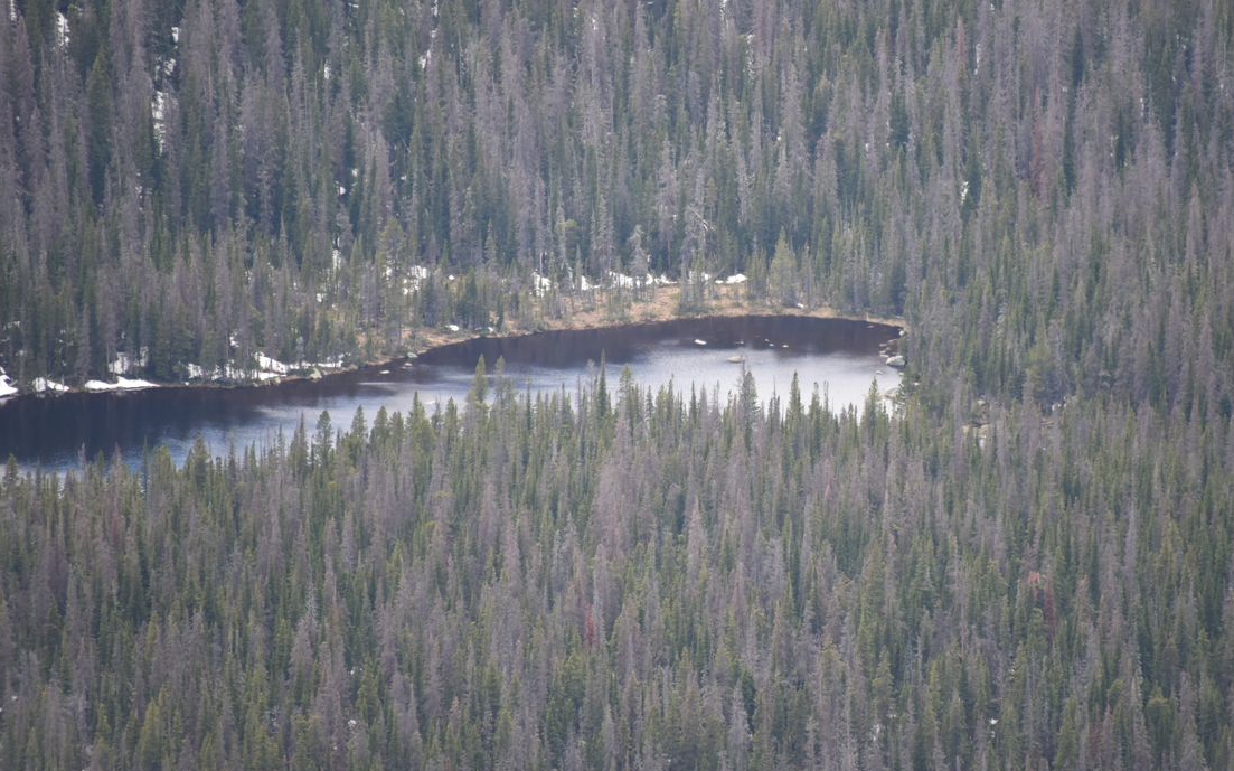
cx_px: 690
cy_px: 316
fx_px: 11937
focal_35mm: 355
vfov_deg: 3.7
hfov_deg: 5.9
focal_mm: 300
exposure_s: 1/640
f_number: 5.6
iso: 900
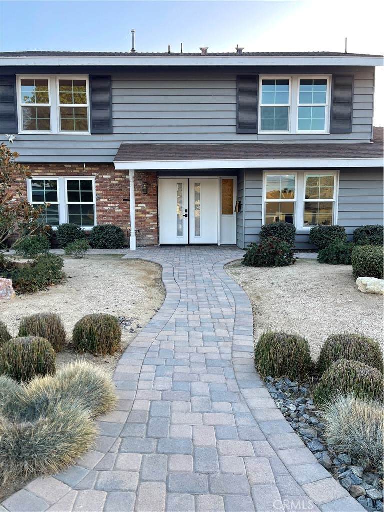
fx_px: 370
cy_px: 256
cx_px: 192
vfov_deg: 69.4
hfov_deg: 54.9
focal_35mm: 25
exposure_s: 1/159
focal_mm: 5.1
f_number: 1.6
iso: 32
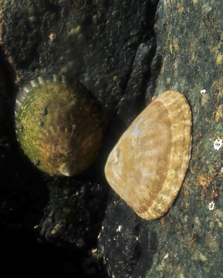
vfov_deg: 55.7
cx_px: 109
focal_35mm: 32
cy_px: 140
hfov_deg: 45.8
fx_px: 264
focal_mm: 5.5
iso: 100
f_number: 9
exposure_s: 1/320
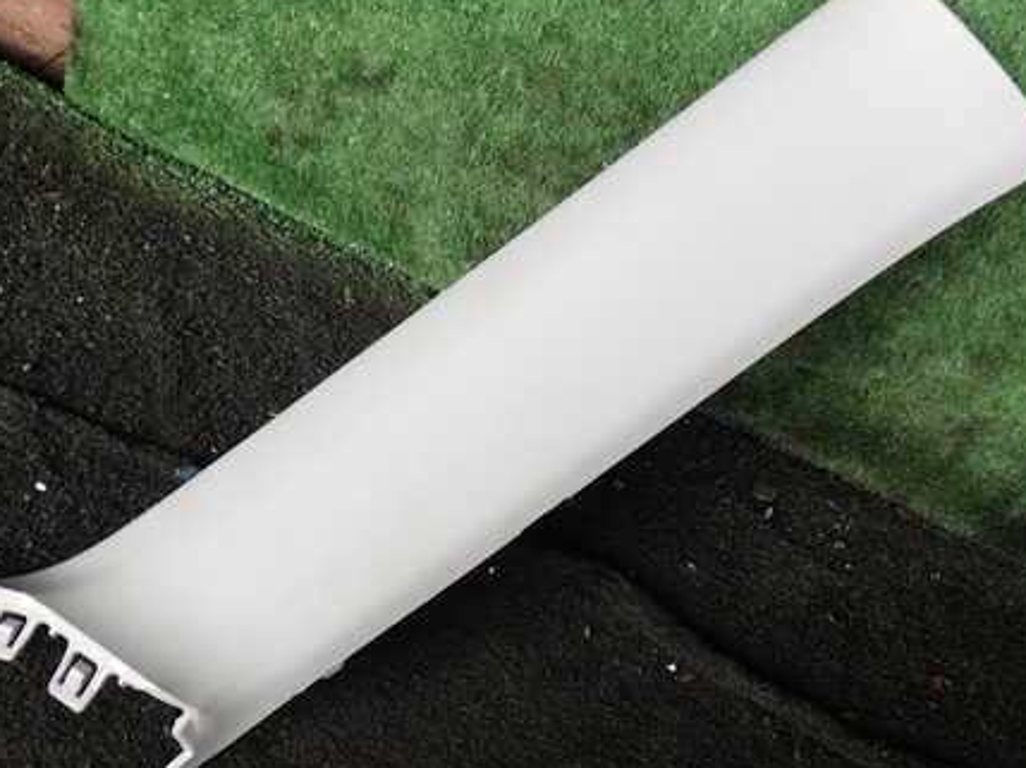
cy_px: 321
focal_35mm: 42
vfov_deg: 34.2
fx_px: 1244
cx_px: 476
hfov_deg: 44.8
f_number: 2.3
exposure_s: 1/80
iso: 100
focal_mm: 5.4
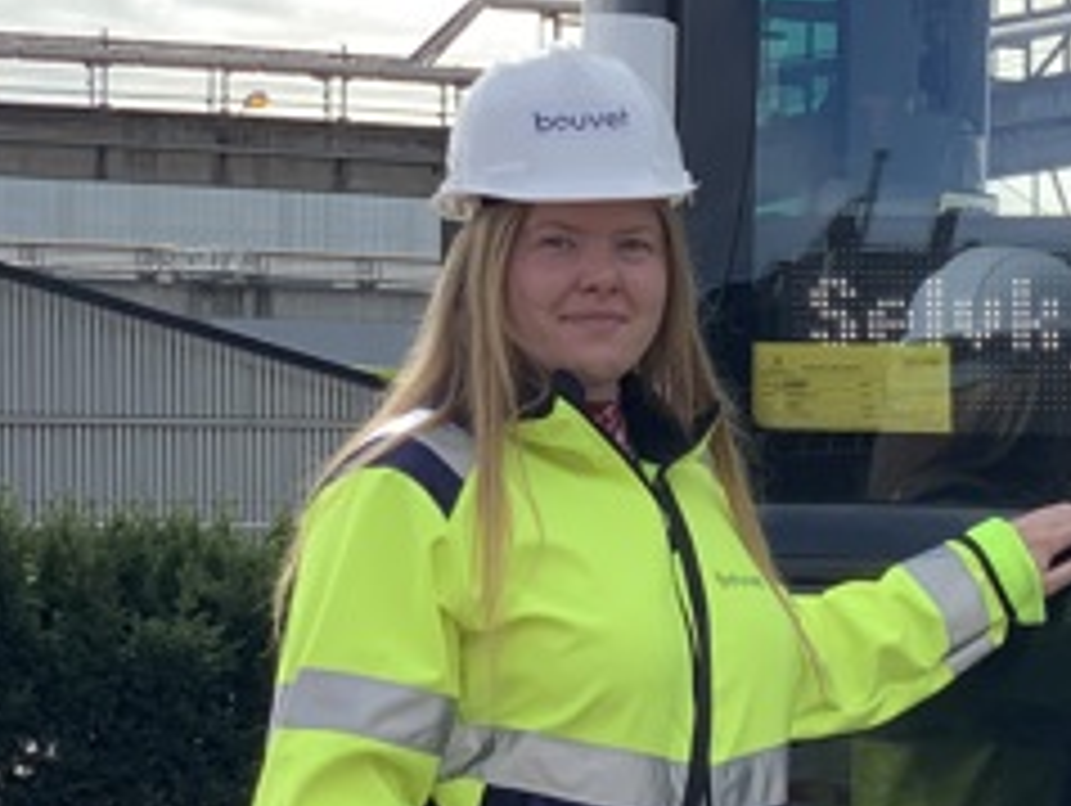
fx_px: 4862
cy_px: 684
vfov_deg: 9.4
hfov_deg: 12.0
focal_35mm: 157
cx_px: 1584
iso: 16
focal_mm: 6
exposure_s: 1/639
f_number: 2.4
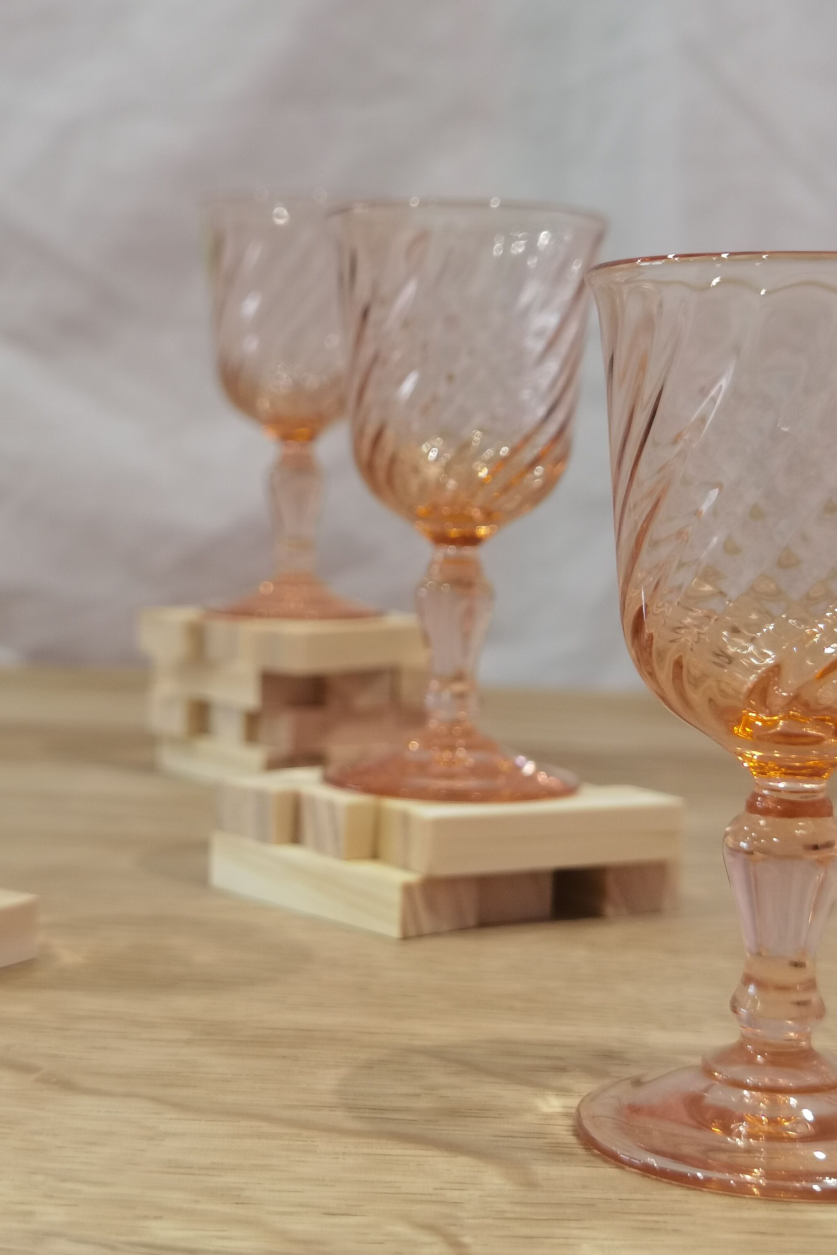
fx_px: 1953
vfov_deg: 35.6
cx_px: 345
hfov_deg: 24.2
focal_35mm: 56
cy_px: 625
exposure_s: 1/50
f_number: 1.9
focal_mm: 6.71
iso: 100
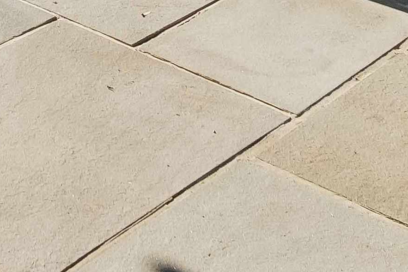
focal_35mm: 127
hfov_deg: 15.4
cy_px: -680
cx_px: -110
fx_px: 1439
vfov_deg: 8.2
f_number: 8
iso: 400
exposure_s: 1/500
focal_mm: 16
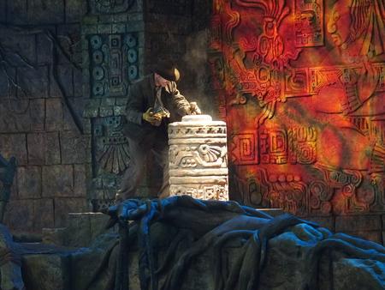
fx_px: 3338
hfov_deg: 6.6
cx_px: 192
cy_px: 145
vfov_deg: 5.0
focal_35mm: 300
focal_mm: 64.3
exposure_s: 1/60
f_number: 2.8
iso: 1600
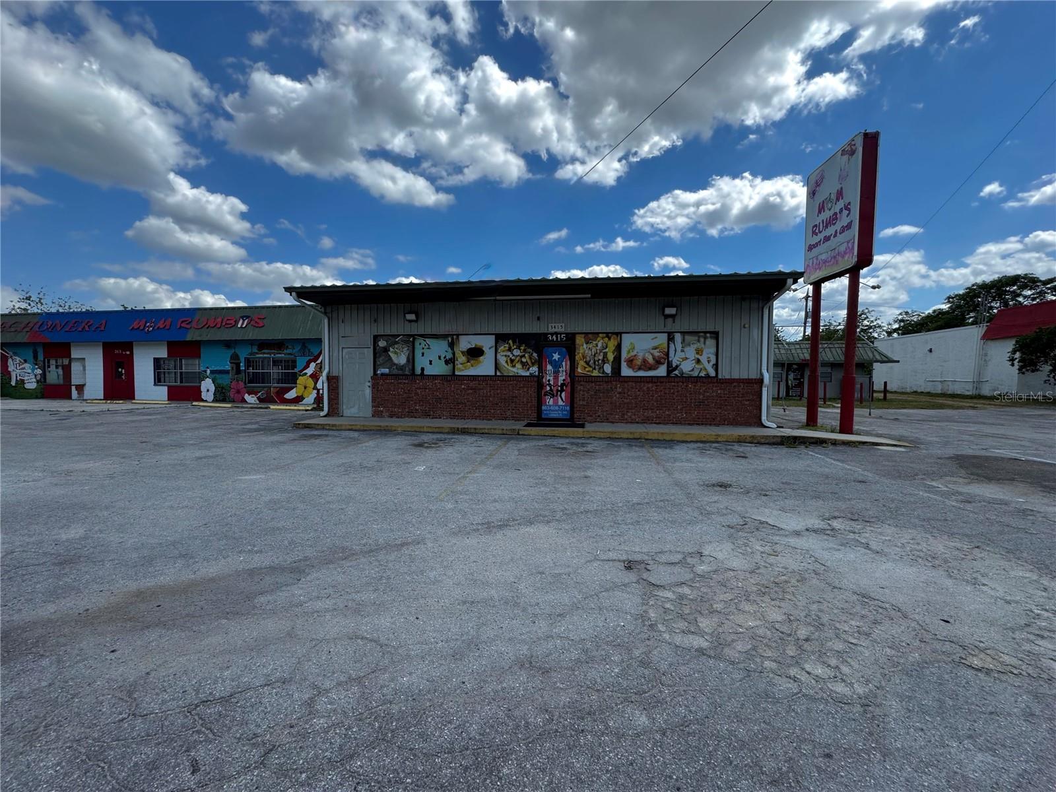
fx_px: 427
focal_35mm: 14
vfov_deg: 85.7
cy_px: 396
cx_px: 528
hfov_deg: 102.1
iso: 40
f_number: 2.2
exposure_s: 1/1299
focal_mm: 2.22
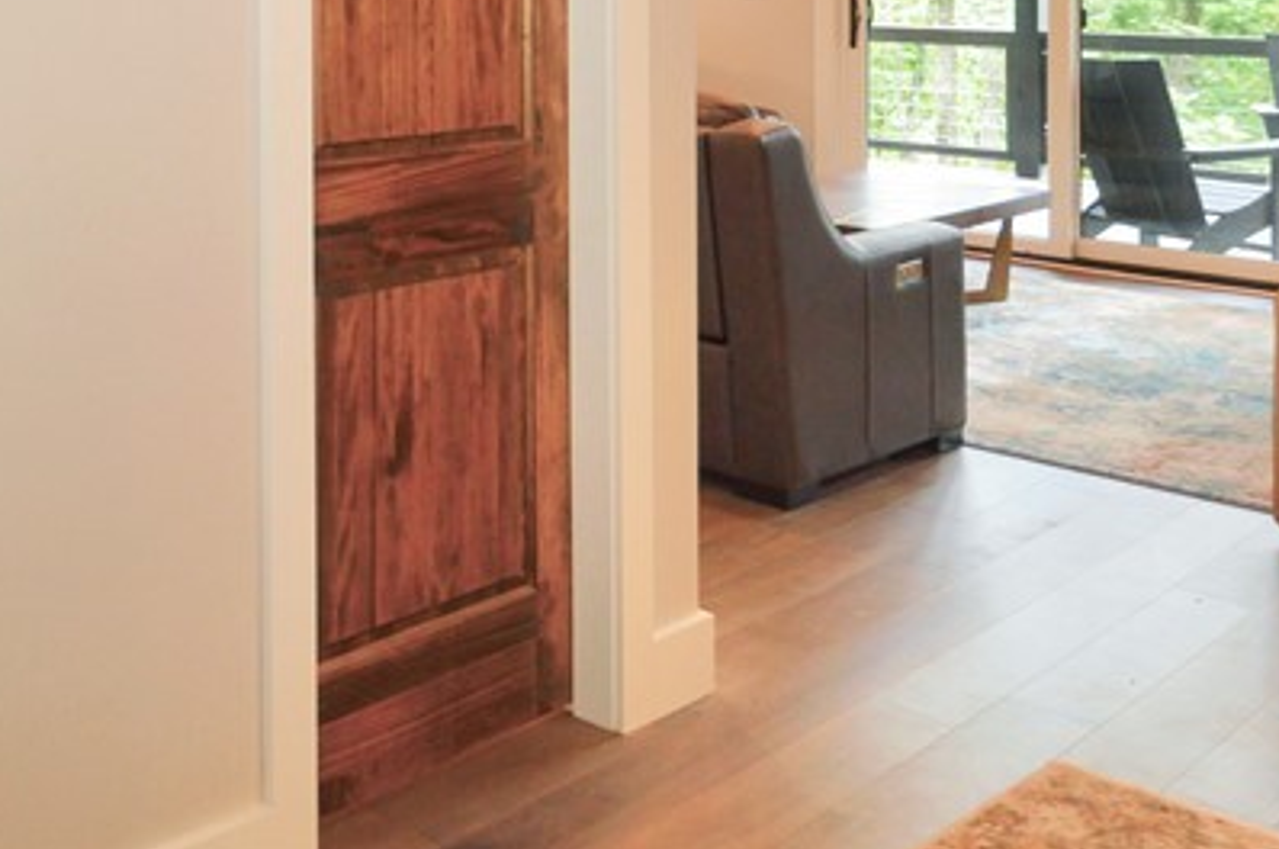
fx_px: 1454
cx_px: 27
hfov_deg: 41.8
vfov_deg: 28.3
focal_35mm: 41
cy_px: -177
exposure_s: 1/60
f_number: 3.5
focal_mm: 10
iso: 400
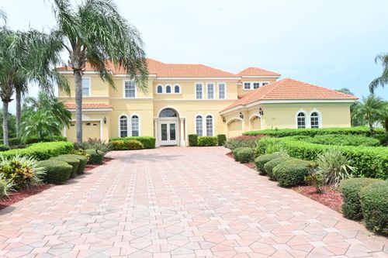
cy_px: 129
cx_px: 194
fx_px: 323
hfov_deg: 61.9
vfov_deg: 43.6
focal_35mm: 30
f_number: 11
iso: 1600
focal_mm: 20
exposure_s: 1/1600
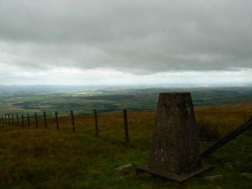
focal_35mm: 36
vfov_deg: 39.7
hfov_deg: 51.4
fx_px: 262
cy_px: 94
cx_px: 126
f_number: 5.6
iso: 80
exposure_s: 1/250
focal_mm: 6
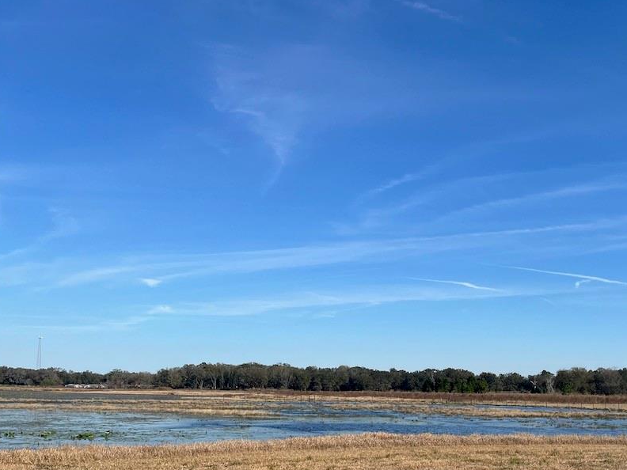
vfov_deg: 33.5
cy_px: 364
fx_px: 761
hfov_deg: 44.3
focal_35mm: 42
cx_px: 407
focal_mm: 5.7
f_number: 1.5
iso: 50
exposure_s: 1/5882
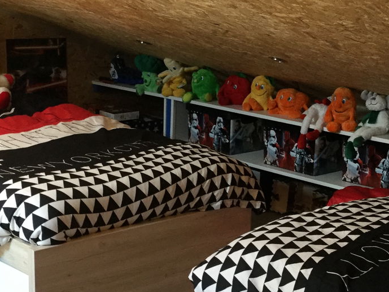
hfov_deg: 27.0
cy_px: 194
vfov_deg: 20.4
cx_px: 213
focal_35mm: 72
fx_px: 809
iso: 125
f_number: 2.4
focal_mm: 3.3
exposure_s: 1/33
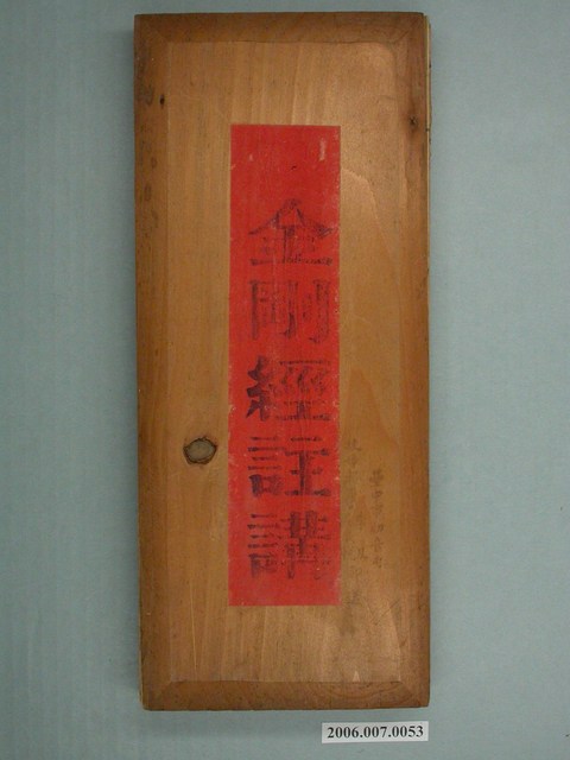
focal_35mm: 52
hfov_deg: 28.0
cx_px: 285
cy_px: 380
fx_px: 1142
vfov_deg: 36.8
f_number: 5.9
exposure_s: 1/30
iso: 200
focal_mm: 10.9
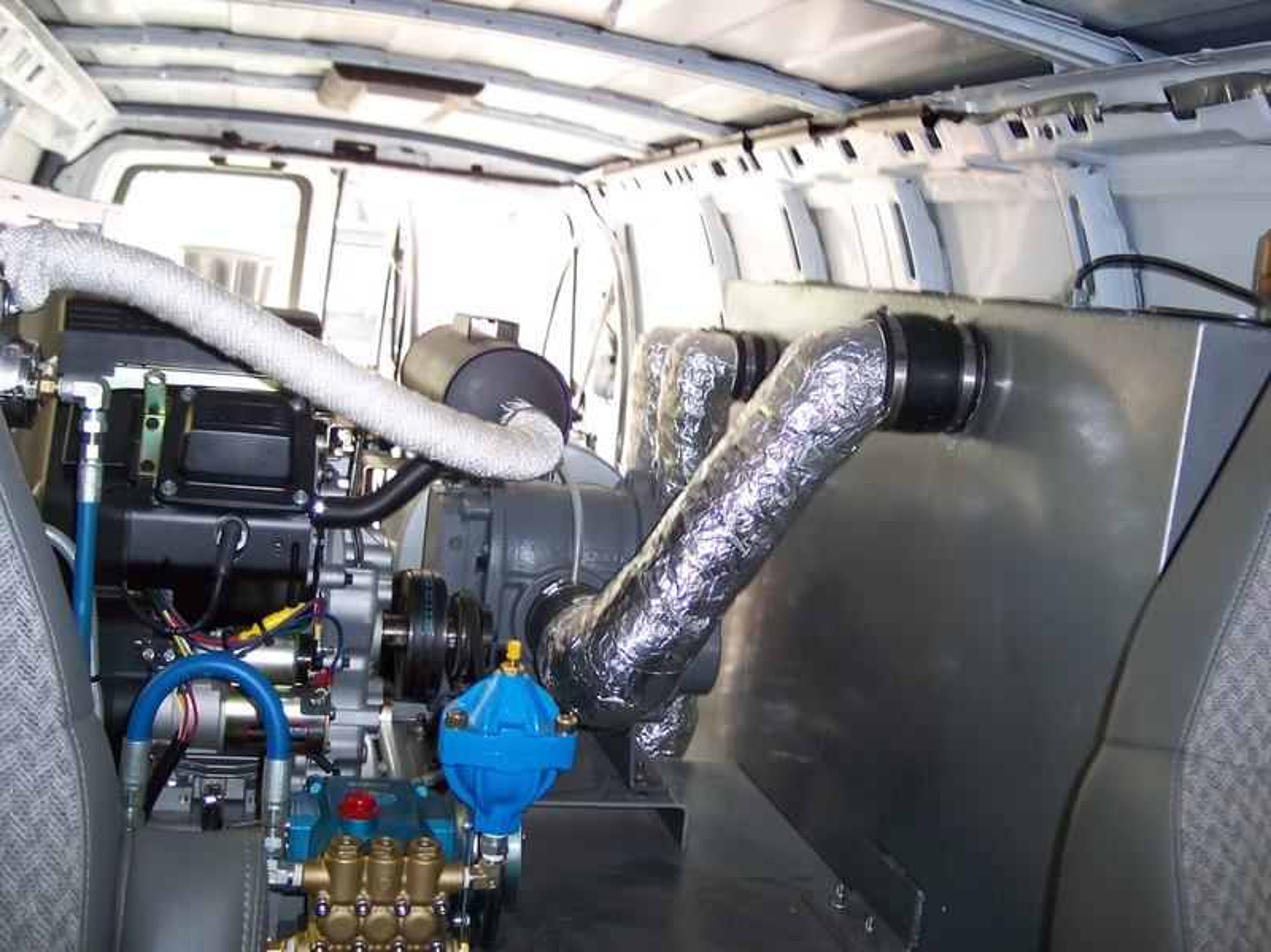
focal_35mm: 38
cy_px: 476
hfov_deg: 49.0
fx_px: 1394
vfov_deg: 37.7
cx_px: 636
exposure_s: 1/30
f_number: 2.8
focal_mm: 8
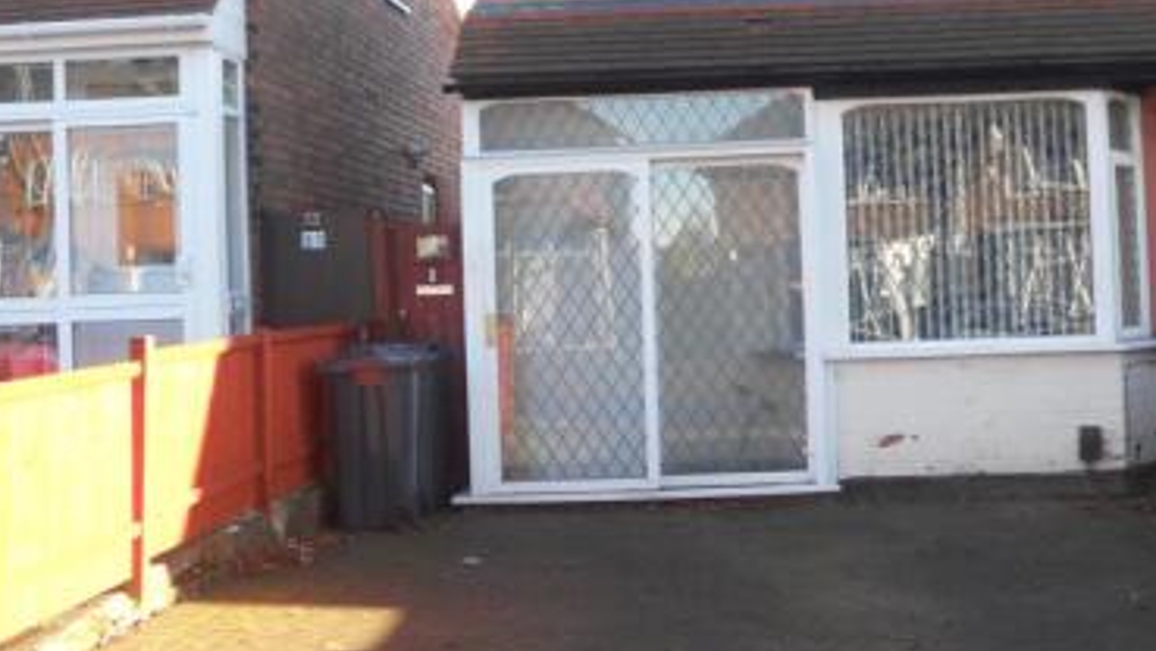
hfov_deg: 37.6
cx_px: 725
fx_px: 1687
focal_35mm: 55
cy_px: 268
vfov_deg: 21.8
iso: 80
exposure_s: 1/80
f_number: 3.5
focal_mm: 5.8
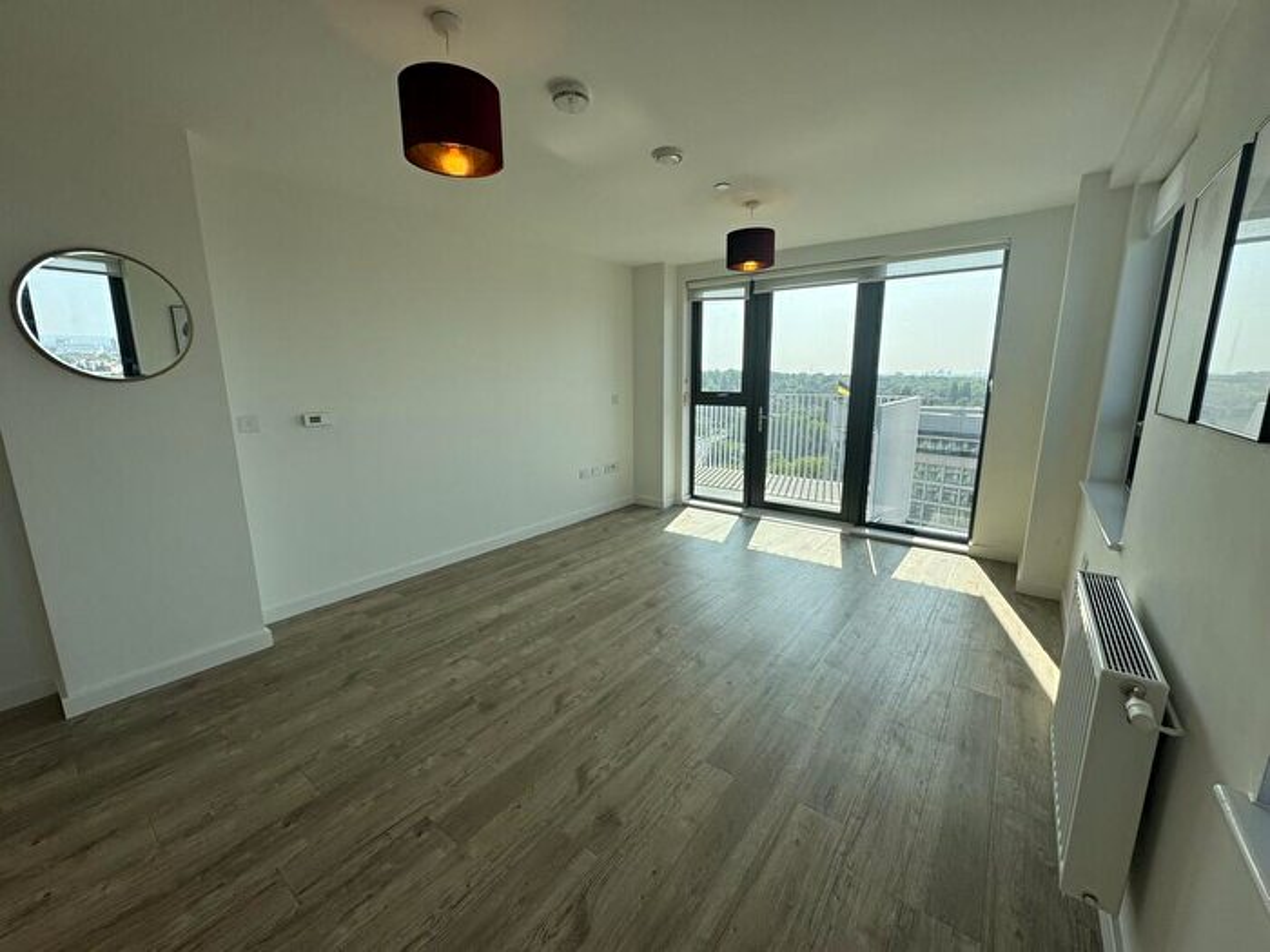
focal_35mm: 14
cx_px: 635
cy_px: 476
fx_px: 514
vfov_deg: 85.7
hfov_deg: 102.1
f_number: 2.2
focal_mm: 2.22
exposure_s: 1/600
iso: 50
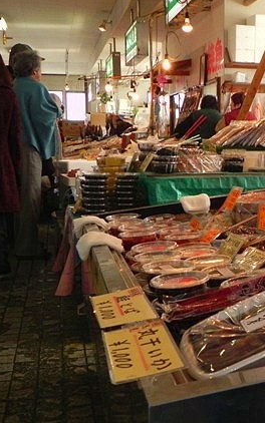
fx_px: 612
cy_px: 212
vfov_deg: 38.2
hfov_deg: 23.7
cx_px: 246
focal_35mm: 53
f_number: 3.2
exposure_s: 1/250
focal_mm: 6.6
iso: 483
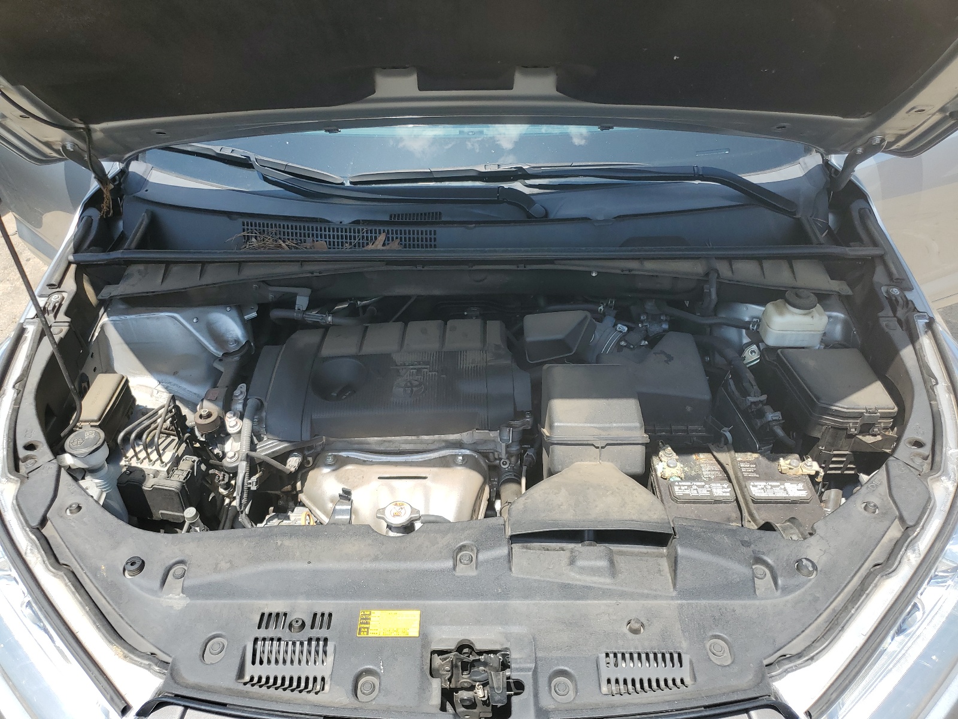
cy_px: 360
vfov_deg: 53.1
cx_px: 479
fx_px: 720
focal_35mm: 26
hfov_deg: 67.3
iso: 50
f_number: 1.5
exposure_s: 1/1667
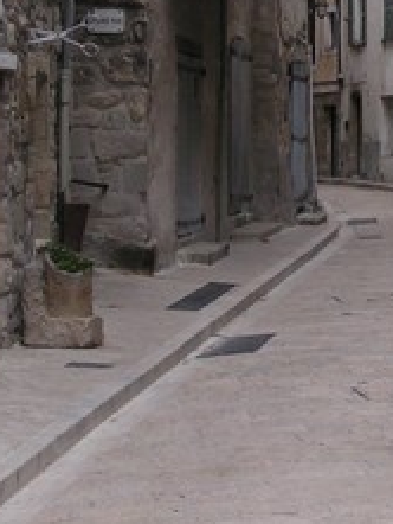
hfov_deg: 10.2
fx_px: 2178
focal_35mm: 144
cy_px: 87
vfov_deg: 13.6
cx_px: 400
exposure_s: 1/60
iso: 50
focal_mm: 8
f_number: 4.5
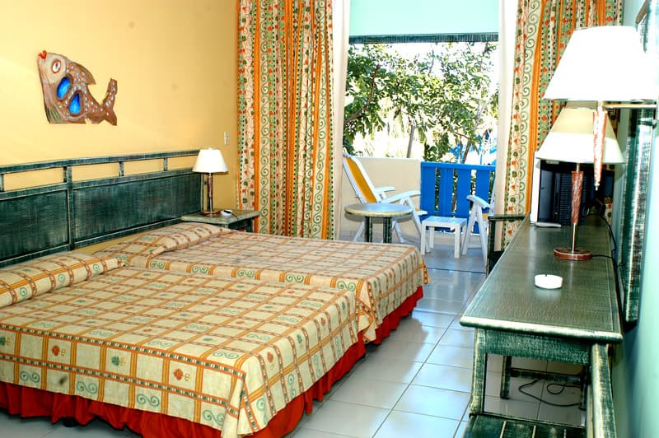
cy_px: 219
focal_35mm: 36
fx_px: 658
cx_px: 330
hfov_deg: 53.2
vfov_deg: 36.8
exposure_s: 1/60
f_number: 6.3
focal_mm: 24
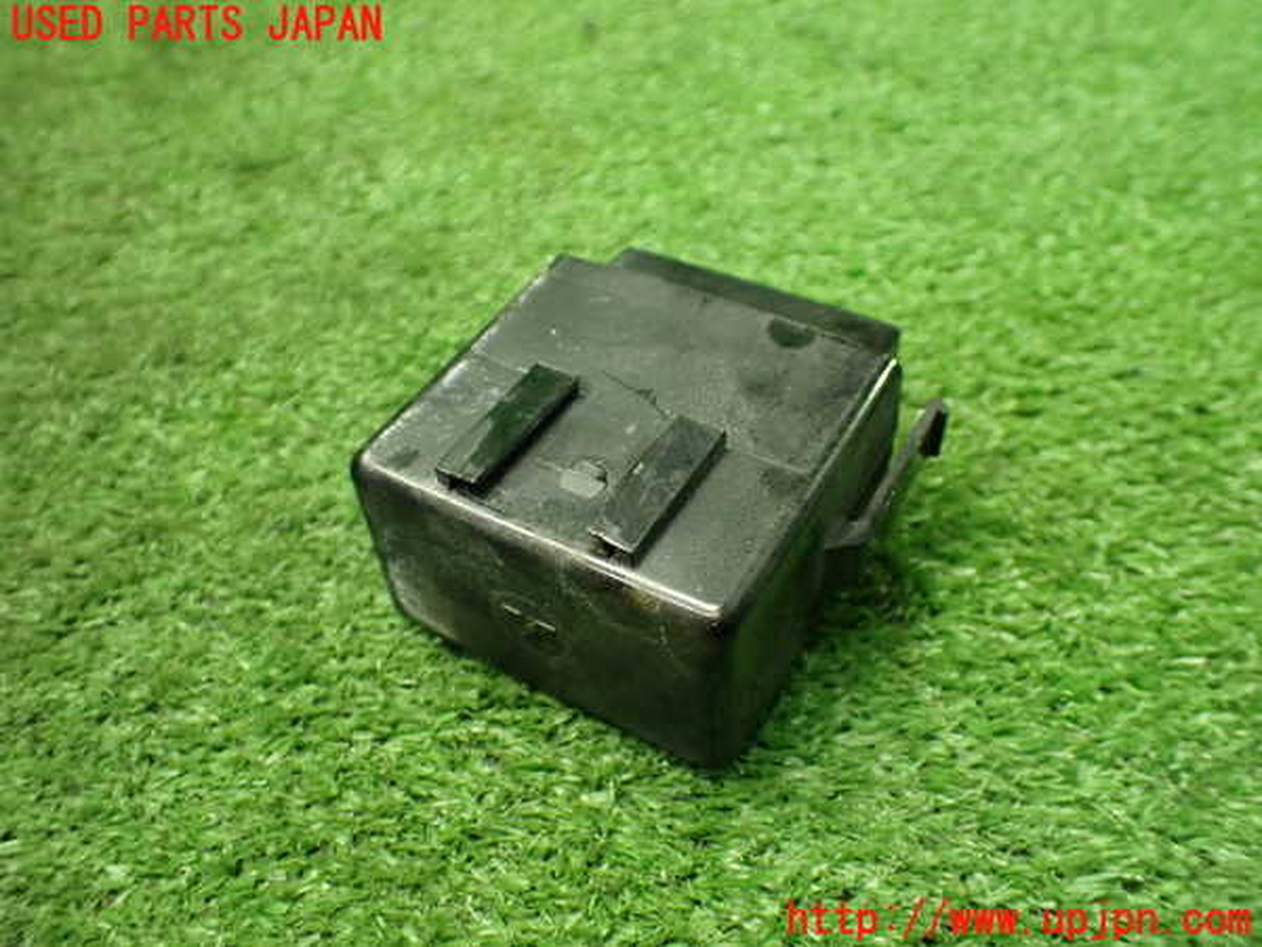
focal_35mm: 30
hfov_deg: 60.0
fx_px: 1094
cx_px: 631
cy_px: 474
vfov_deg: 46.8
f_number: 2.3
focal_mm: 5.4
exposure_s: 1/80
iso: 800
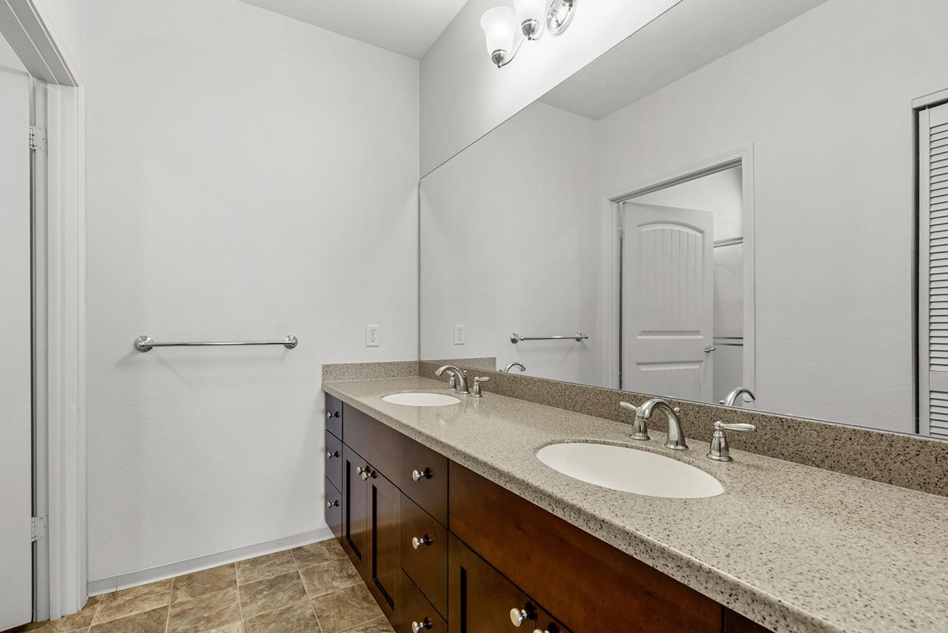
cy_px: 347
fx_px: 422
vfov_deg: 73.6
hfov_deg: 96.6
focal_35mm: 16
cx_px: 452
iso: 400
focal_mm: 14
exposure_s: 1/2.5
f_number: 8
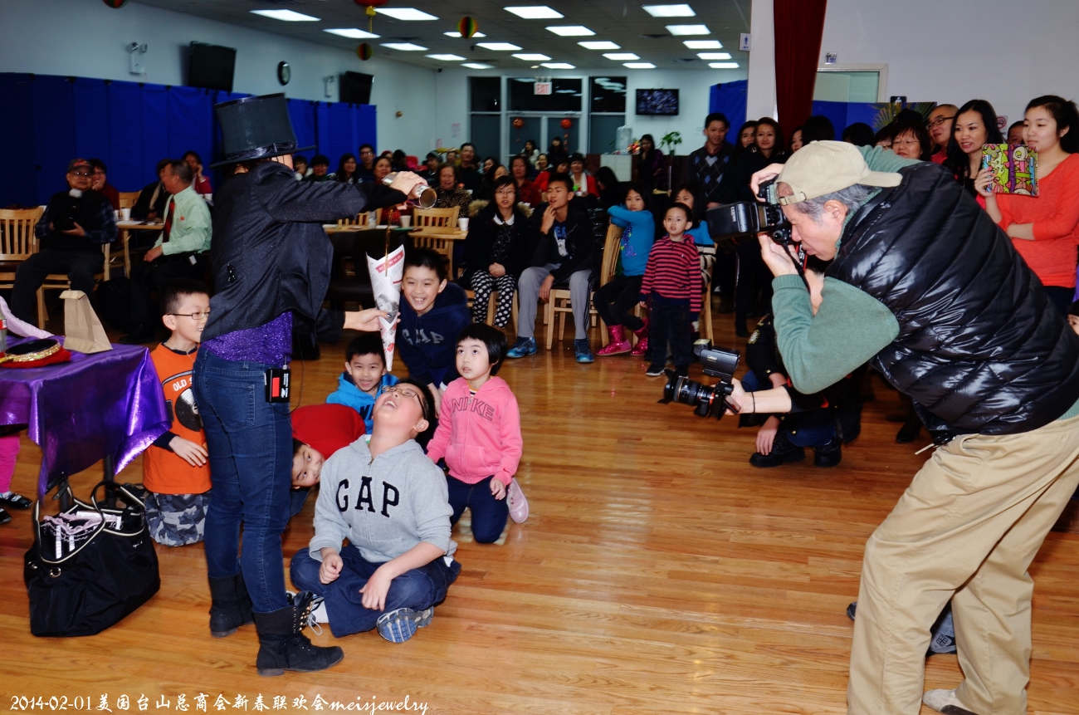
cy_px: 358
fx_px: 1077
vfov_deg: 36.7
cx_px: 540
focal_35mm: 36
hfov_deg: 53.2
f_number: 7.1
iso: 200
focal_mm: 24
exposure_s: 1/60
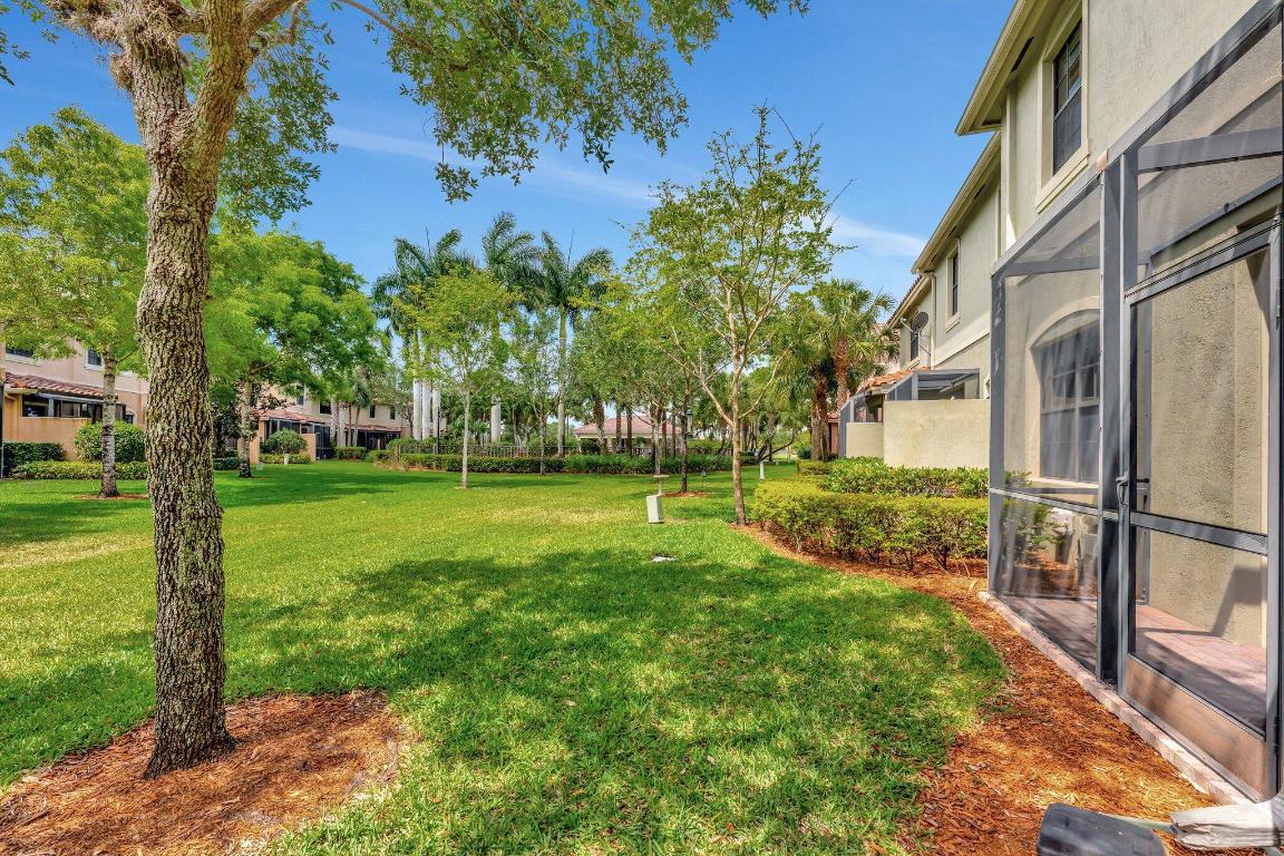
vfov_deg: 78.5
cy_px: 428
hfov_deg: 101.5
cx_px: 642
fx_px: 524
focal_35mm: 15
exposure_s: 1/800
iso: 500
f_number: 8
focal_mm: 14.7
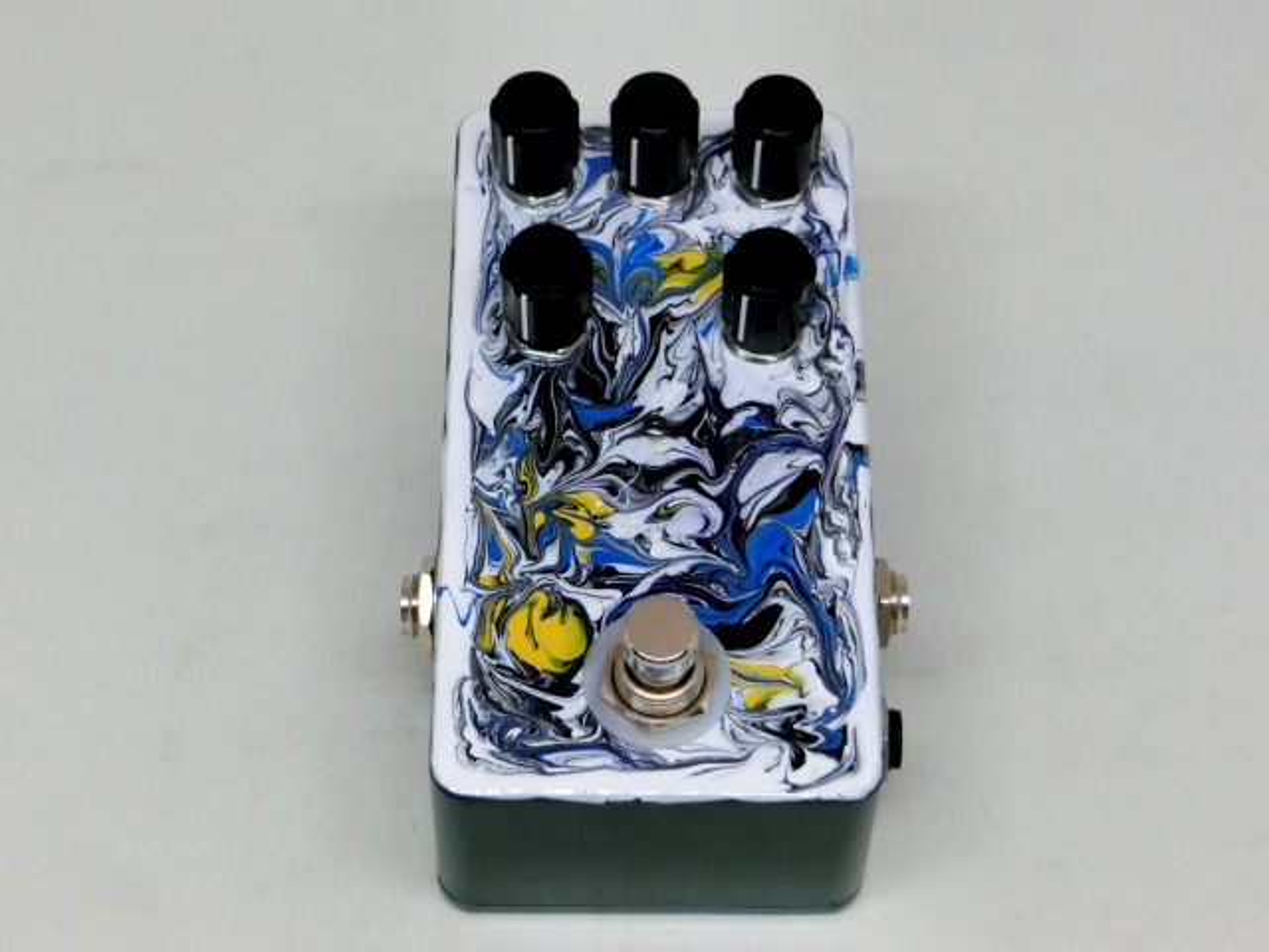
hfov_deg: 27.8
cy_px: 476
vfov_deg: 21.0
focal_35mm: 70
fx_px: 2566
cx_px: 634
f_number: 5.2
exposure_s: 1/125
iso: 200
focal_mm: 12.4
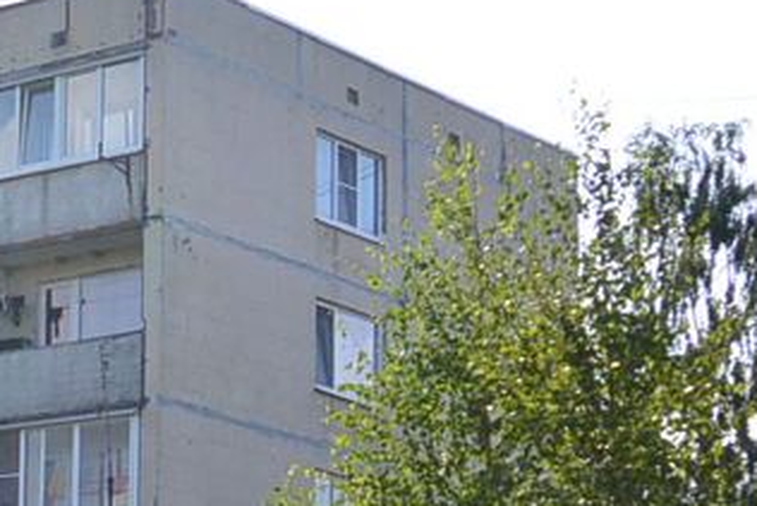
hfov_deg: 14.1
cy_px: 544
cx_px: -498
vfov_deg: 10.2
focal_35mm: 133
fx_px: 2798
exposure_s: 1/1000
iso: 160
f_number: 5
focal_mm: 13.1
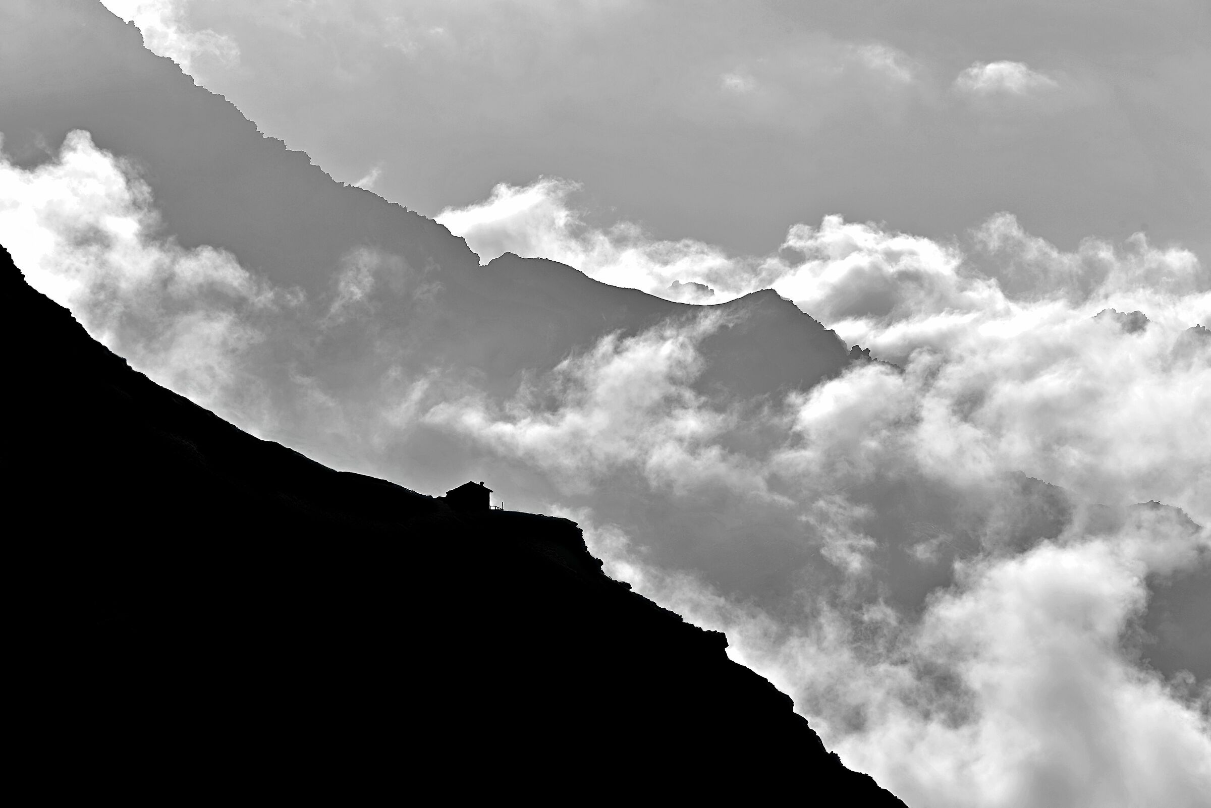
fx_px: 5047
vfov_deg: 9.2
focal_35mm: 150
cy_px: 404
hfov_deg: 13.7
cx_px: 606
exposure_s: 1/640
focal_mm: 150
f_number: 11
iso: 100
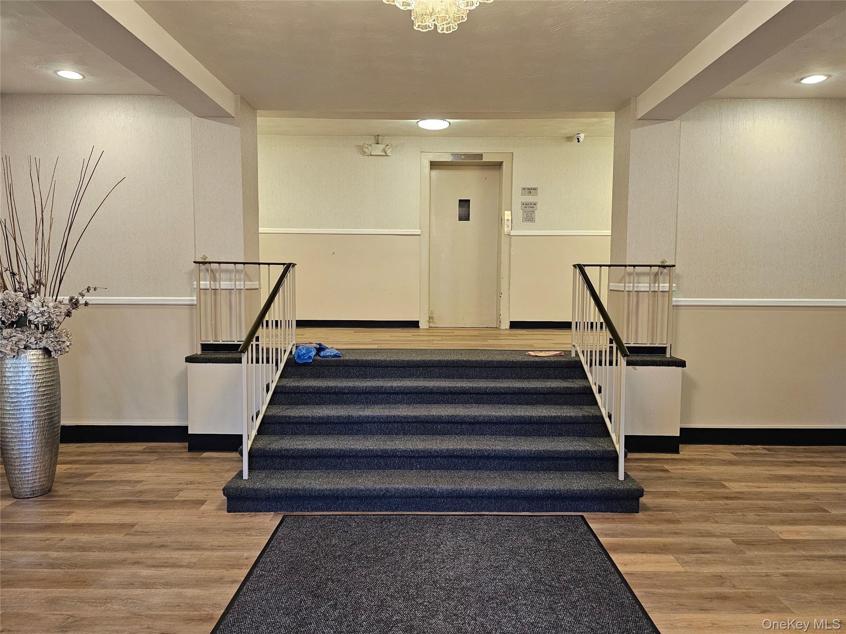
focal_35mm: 23
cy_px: 317
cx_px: 423
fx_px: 562
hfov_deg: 73.9
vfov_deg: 58.9
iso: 500
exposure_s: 1/120
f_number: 1.7
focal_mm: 6.3
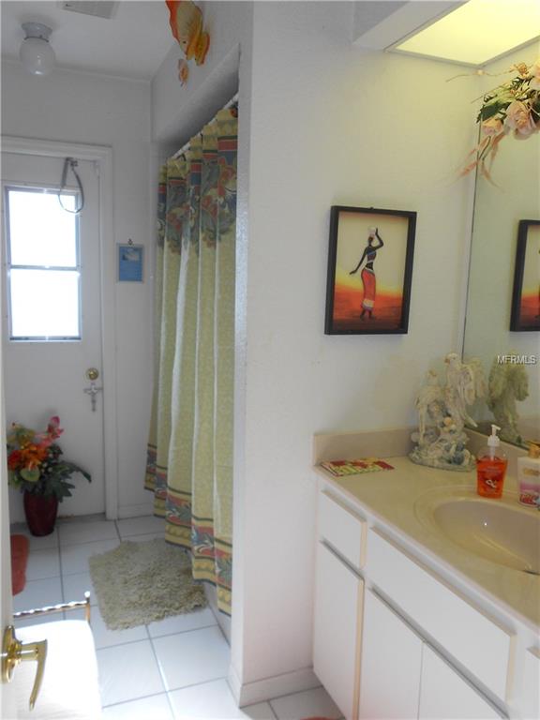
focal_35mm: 26
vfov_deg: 67.3
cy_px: 360
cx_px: 270
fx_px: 541
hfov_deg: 53.1
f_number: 3.2
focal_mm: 4.6
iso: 80
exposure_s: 1/30
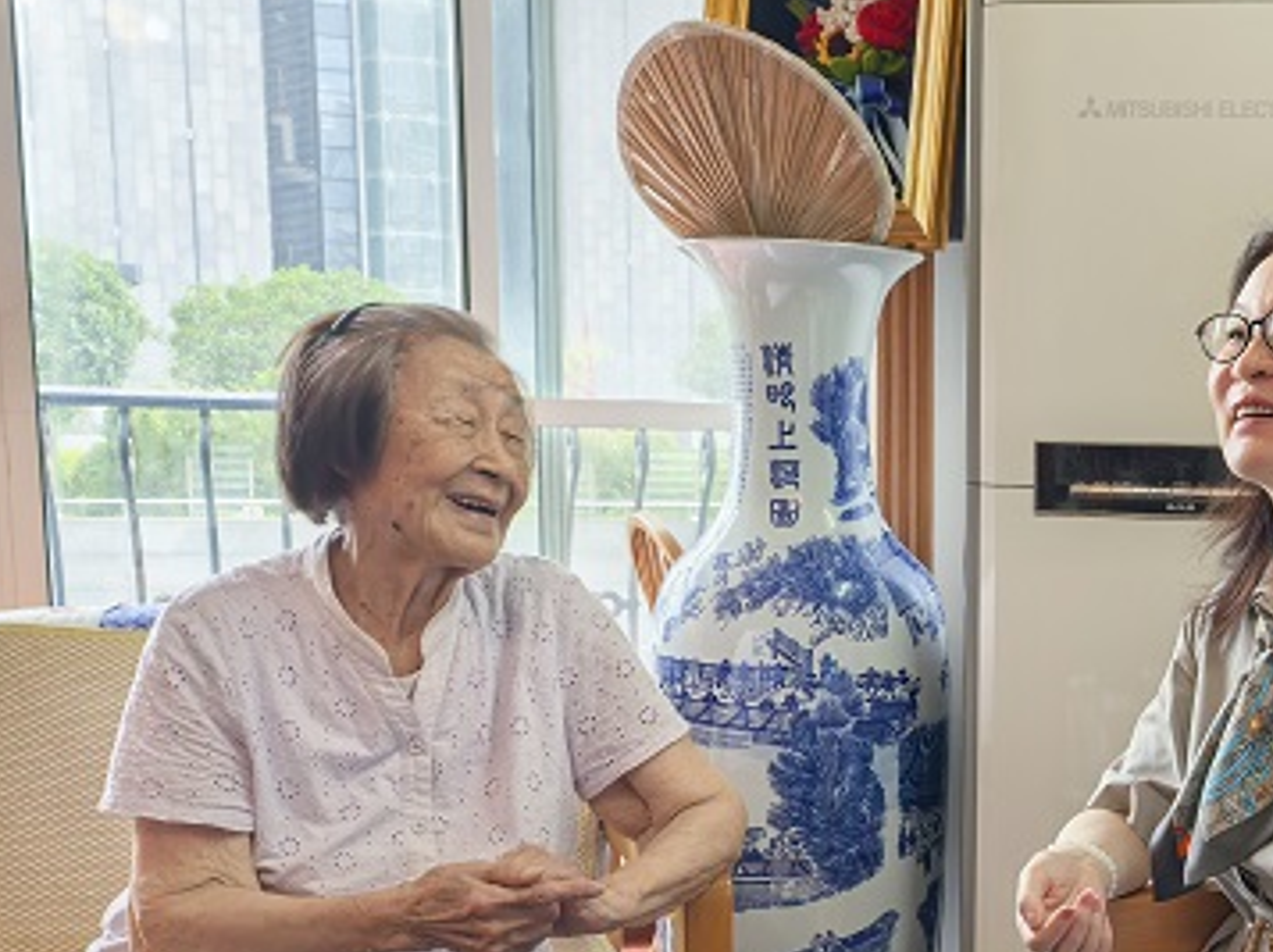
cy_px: 772
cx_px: 1084
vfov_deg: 26.9
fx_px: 1947
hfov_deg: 34.6
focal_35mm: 53
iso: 160
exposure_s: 1/50
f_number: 4
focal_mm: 8.5
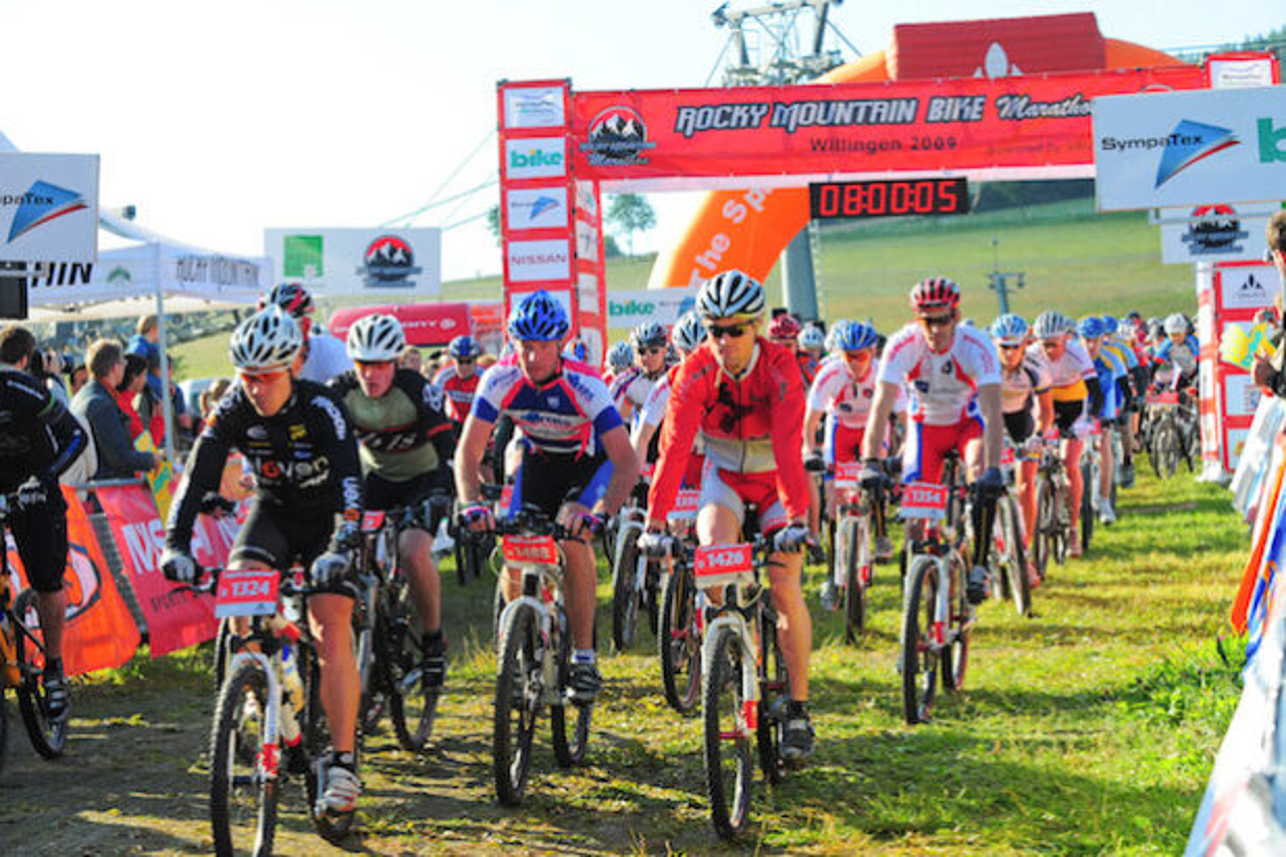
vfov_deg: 8.3
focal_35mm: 165
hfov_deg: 12.5
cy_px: 428
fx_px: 5894
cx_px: 643
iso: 640
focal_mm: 165
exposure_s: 1/500
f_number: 9
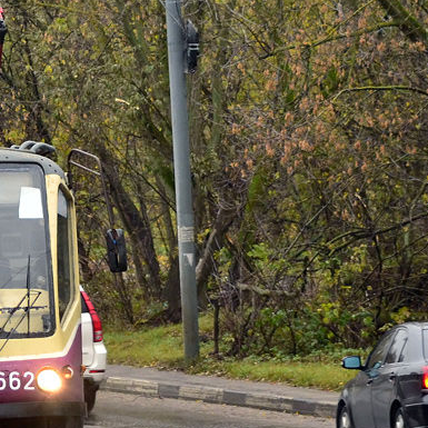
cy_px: 167
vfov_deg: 4.8
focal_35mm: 366
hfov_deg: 4.8
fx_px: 5120
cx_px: -125
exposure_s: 1/320
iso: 800
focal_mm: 92
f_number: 4.5
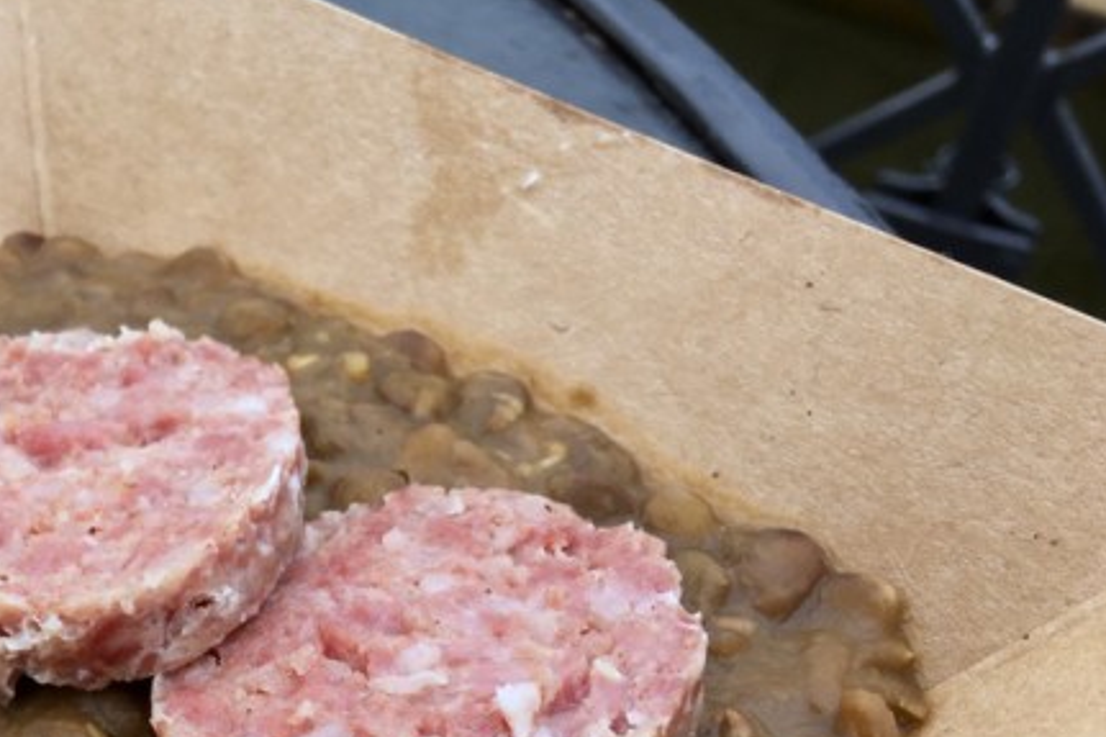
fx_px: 1505
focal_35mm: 49
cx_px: 221
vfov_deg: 26.6
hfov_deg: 38.8
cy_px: 666
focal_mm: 4.15
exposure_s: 1/232
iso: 25
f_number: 2.2
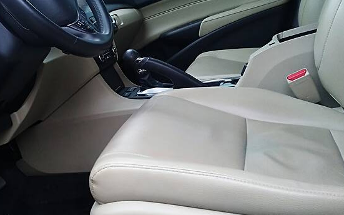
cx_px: 113
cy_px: 116
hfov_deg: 48.4
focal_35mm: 40
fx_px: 375
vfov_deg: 32.0
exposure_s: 1/33
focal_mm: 3.8
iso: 372
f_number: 2.2
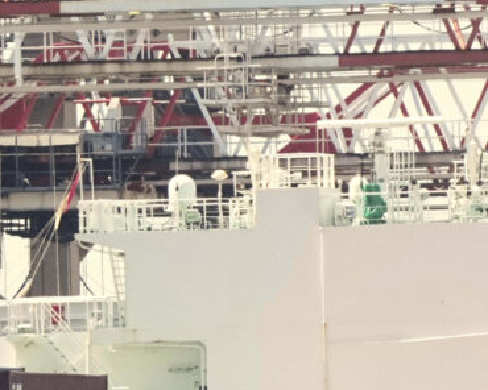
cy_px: 786
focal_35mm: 5193
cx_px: 799
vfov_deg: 0.3
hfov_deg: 0.4
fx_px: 75002
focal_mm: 800
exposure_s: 1/500
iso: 500
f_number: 13
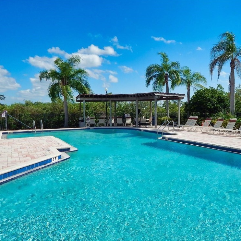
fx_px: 221
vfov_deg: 57.3
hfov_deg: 56.5
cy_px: 123
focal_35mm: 28
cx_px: 152
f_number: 6
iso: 125
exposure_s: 1/800
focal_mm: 4
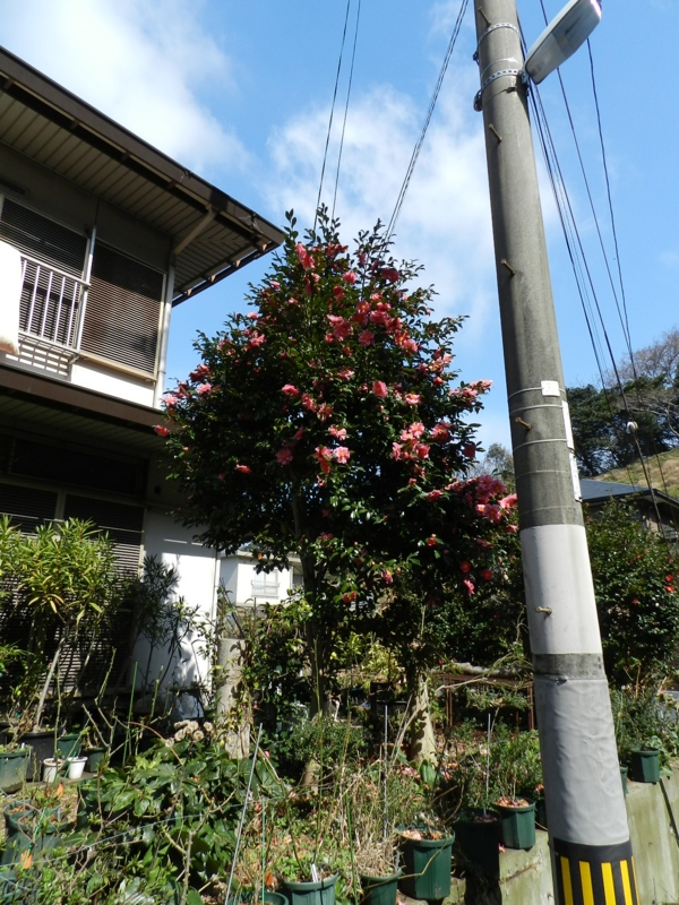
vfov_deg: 73.9
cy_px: 452
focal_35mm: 23
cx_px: 340
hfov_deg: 58.9
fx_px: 602
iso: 160
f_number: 4
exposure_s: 1/800
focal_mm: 4
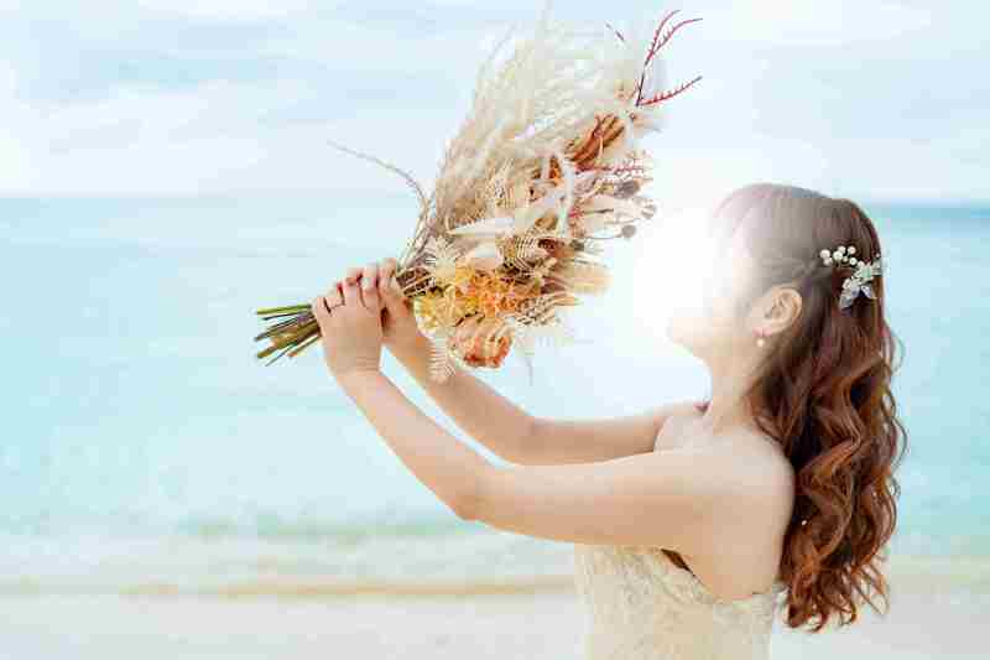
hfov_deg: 35.6
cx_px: 495
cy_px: 330
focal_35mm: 56
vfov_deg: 24.2
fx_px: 1540
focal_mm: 56
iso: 100
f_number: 2.8
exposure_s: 1/500
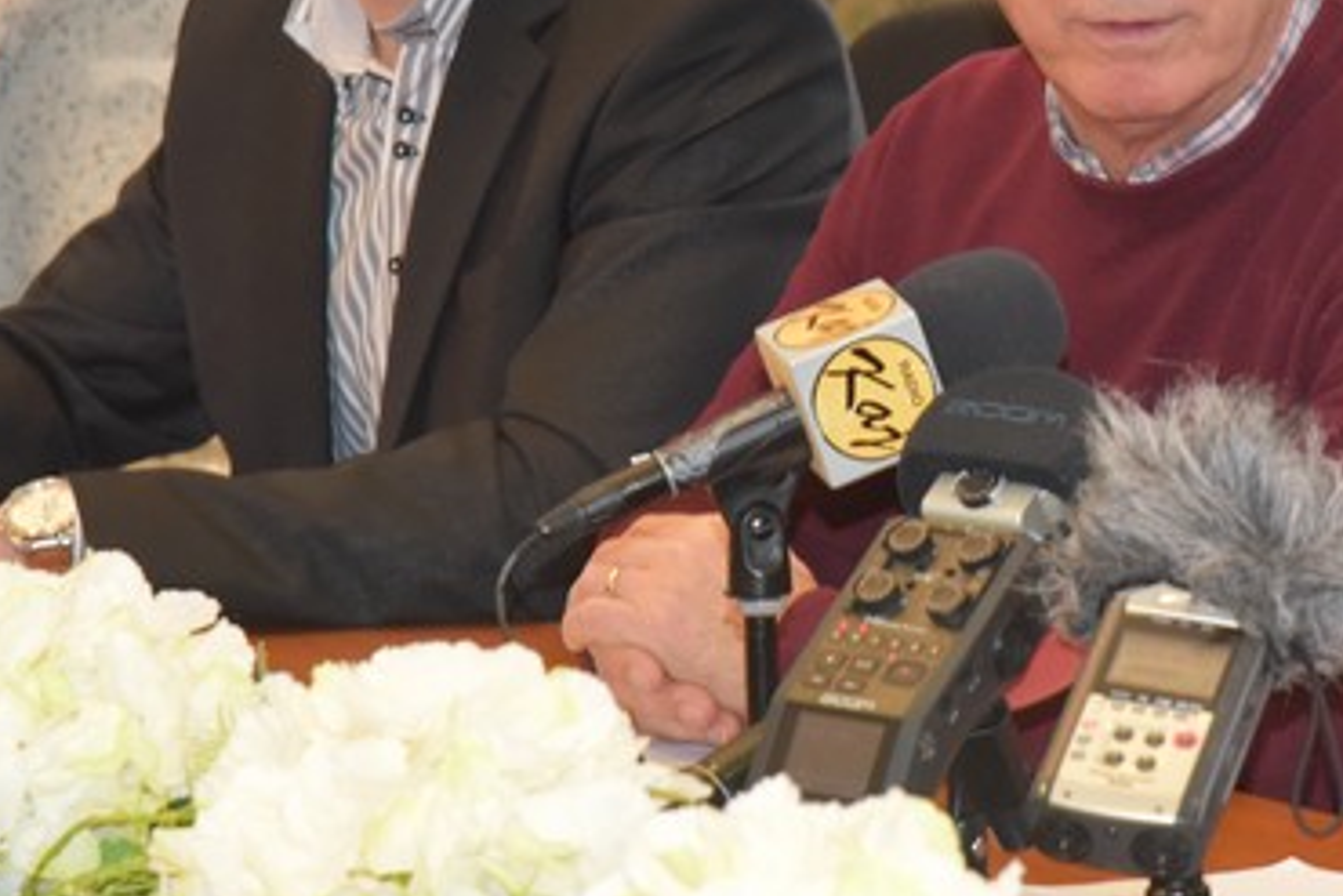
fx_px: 8695
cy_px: 165
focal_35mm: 233
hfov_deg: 8.8
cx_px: 1093
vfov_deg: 5.9
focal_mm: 105
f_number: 8
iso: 6400
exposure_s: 1/60
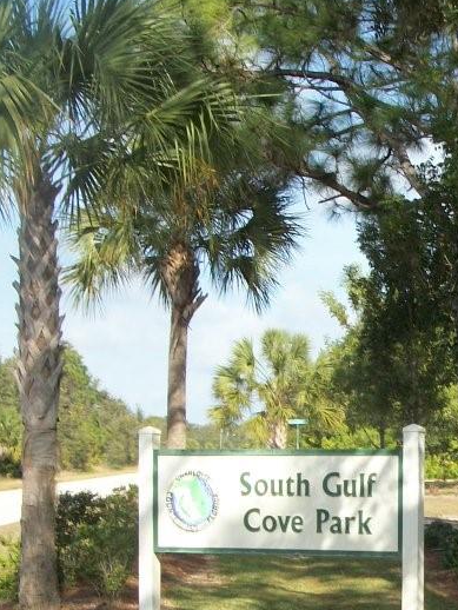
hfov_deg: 17.9
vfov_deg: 24.2
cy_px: 516
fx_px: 1393
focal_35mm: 79
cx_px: 522
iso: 80
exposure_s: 1/100
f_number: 8.8
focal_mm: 5.7
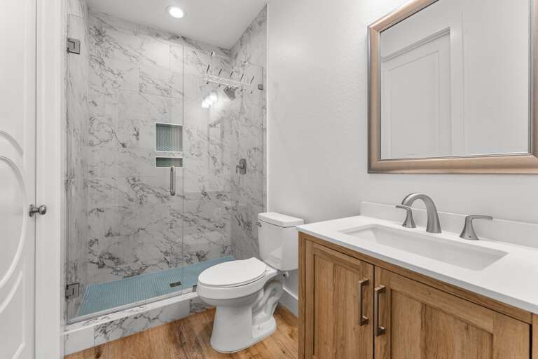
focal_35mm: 14
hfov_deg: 104.3
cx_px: 269
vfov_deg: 81.2
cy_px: 180
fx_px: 209
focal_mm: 14
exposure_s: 1/2.5
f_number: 8
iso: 400
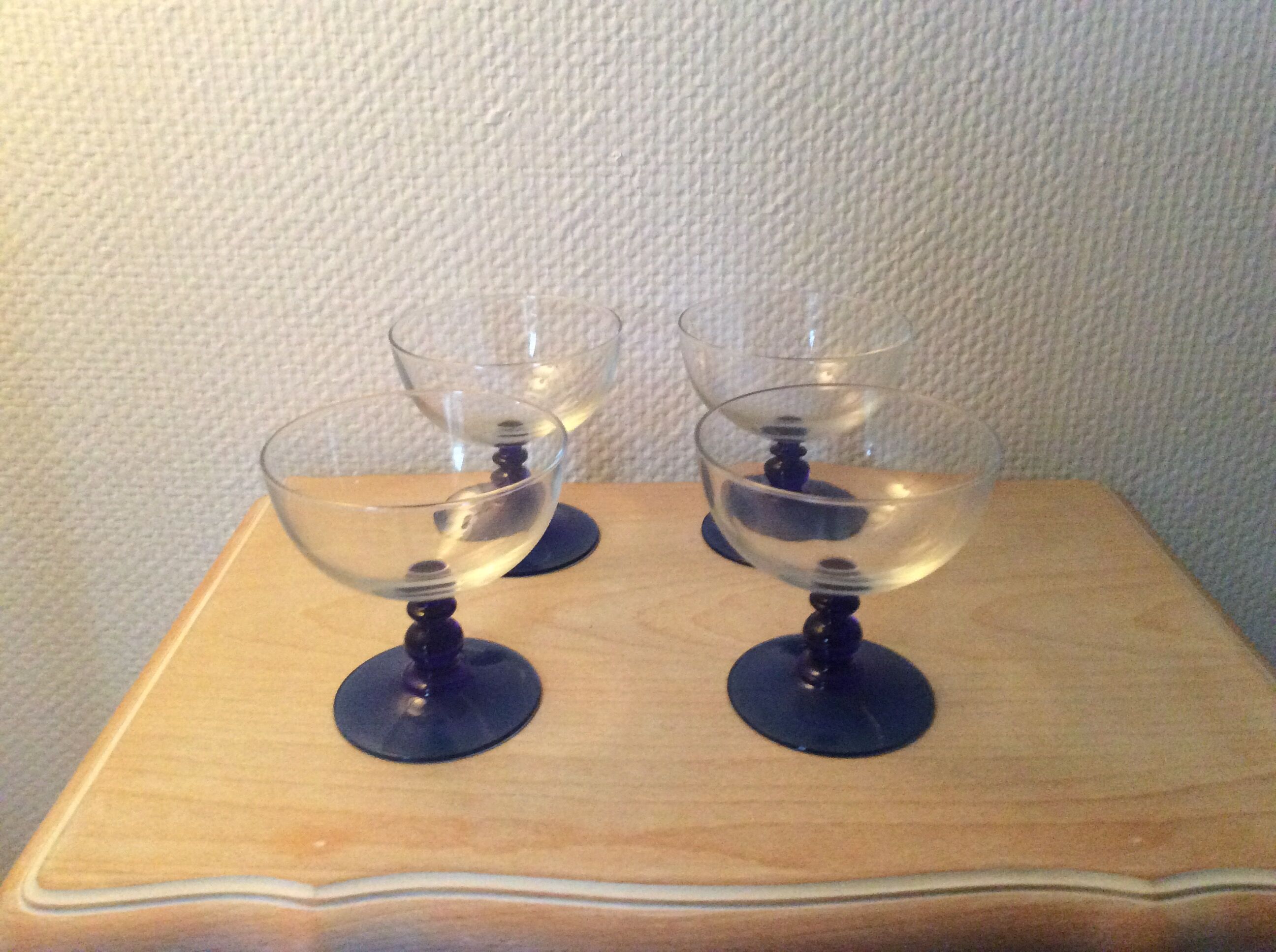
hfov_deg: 56.9
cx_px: 638
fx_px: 1178
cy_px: 476
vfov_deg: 44.1
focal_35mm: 32
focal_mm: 3.3
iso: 320
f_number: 2.4
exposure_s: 1/17
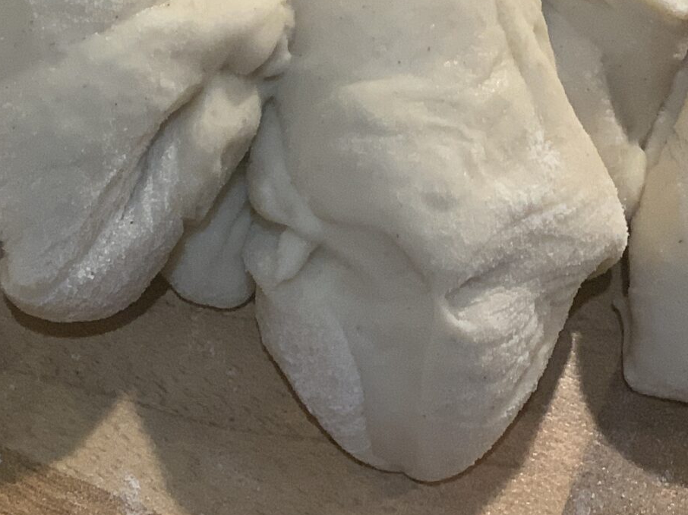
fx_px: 2921
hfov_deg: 13.2
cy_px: 112
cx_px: -90
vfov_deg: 10.1
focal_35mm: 147
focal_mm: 6
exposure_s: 1/50
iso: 100
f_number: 2.4
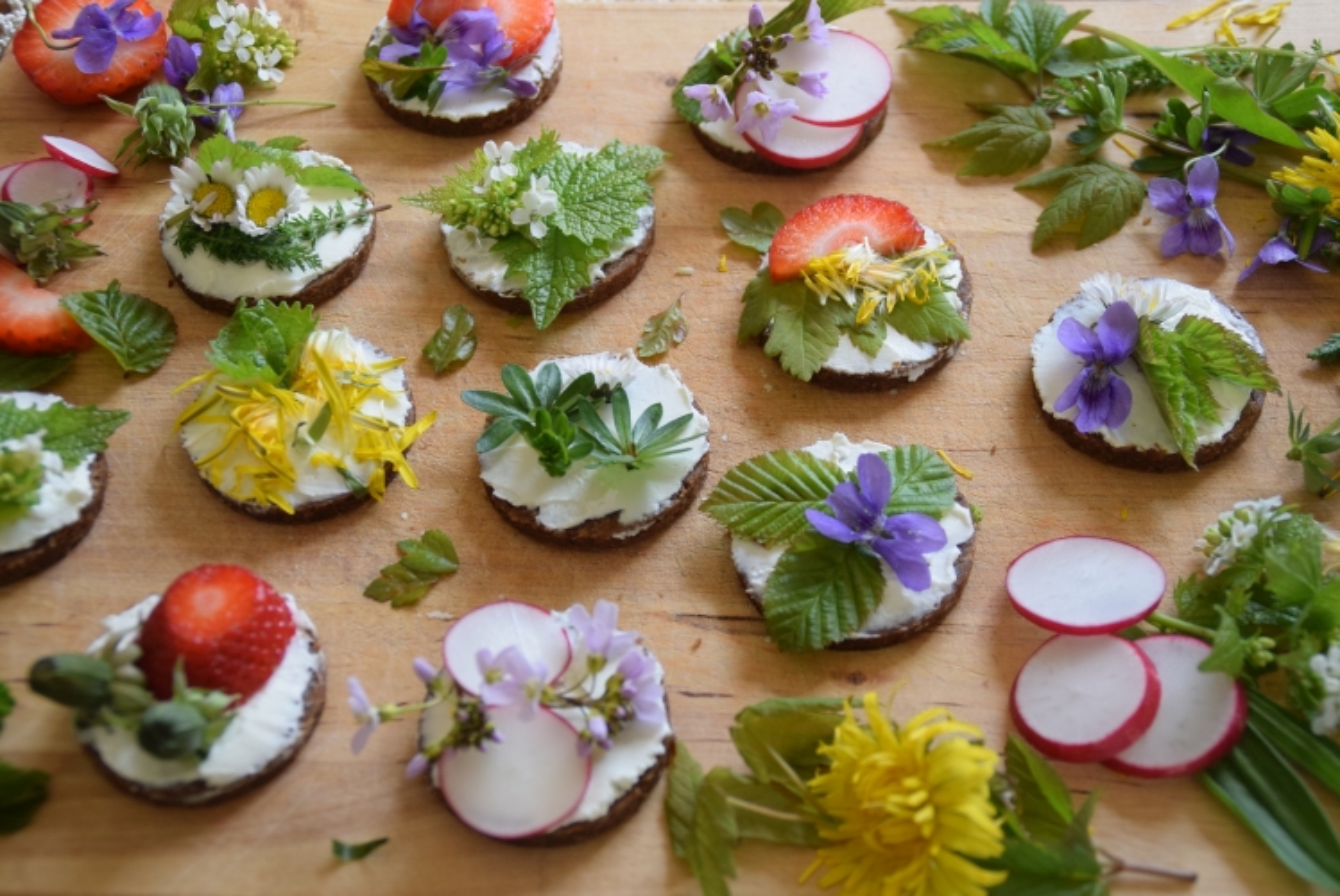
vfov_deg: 21.6
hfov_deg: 31.9
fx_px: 2347
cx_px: 670
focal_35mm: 63
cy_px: 448
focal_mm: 42
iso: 450
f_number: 5.6
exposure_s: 1/125
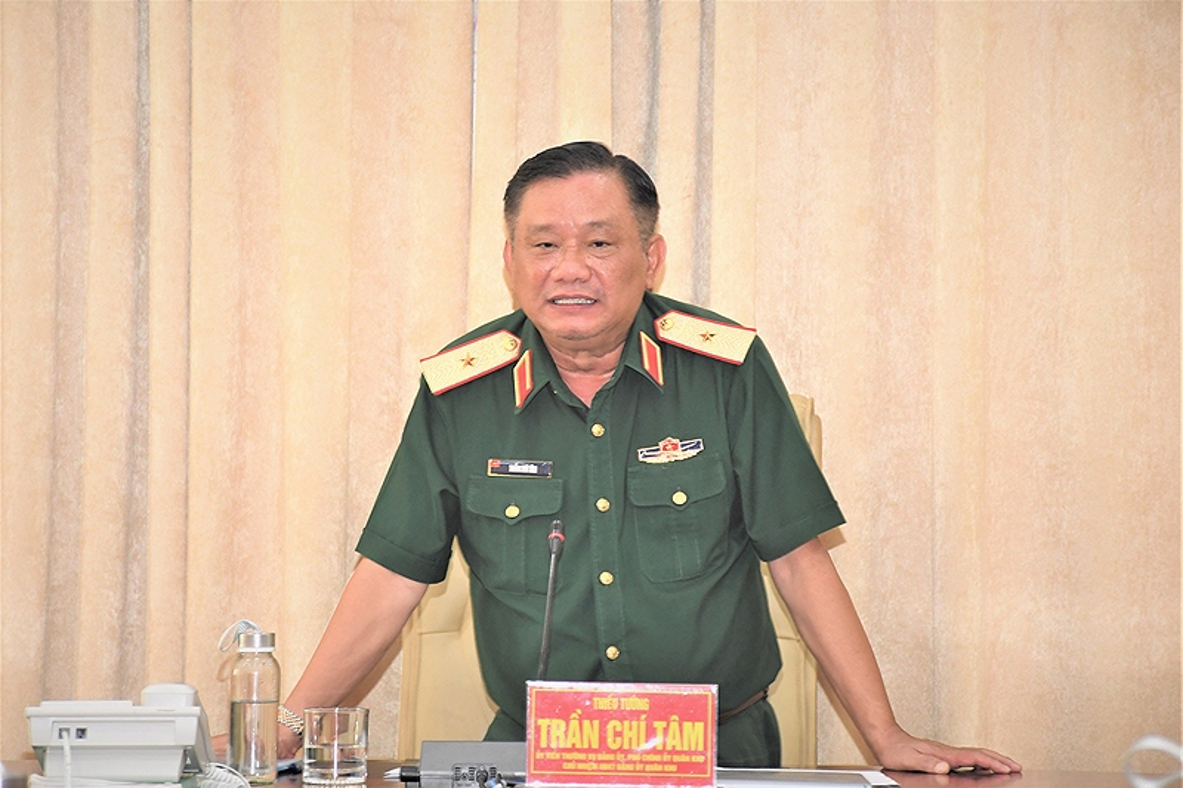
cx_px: 592
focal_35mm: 168
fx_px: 5519
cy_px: 394
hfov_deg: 12.2
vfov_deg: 8.2
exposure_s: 1/80
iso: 1600
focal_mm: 112
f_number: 5.6
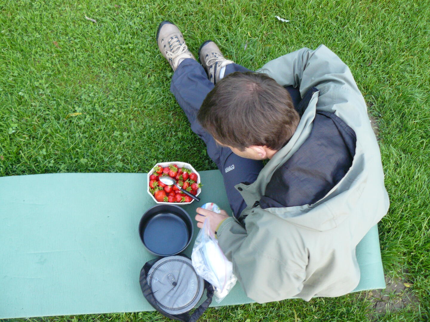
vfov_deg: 39.7
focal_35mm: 36
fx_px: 447
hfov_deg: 51.4
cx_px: 215
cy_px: 161
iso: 200
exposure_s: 1/50
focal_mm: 6
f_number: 2.8
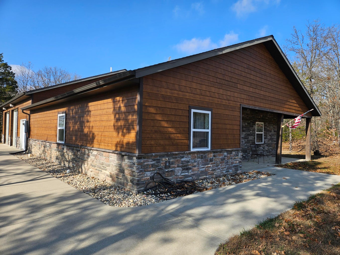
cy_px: 128
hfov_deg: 73.9
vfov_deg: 58.9
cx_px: 170
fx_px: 226
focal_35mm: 23
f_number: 1.8
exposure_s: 1/1061
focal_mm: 5.4
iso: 25
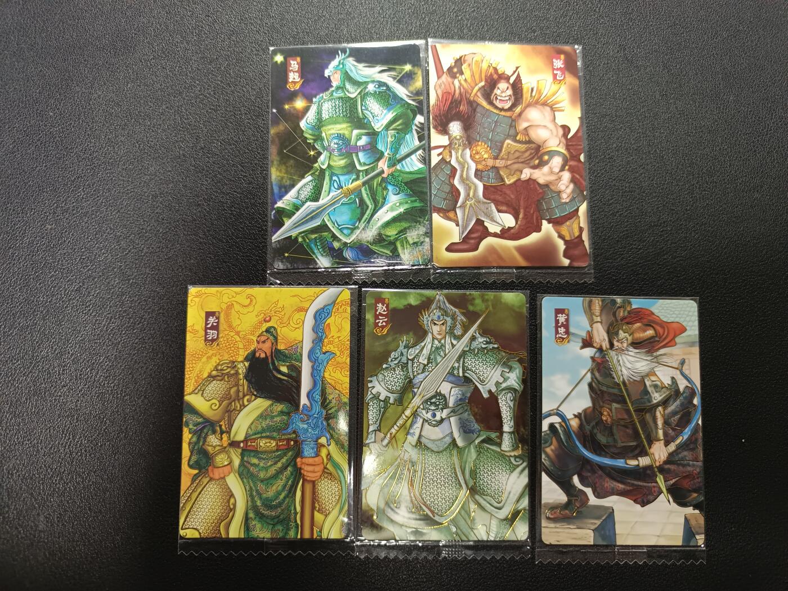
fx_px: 546
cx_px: 394
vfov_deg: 56.8
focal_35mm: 24
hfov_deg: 71.6
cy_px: 296
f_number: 1.7
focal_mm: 5.31
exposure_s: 1/33.3
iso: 1031
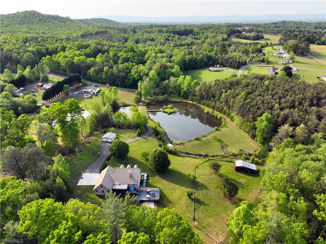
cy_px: 122
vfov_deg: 56.8
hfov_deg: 71.6
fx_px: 226
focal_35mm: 24
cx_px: 163
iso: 100
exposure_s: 1/200
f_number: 2.8
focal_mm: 12.3
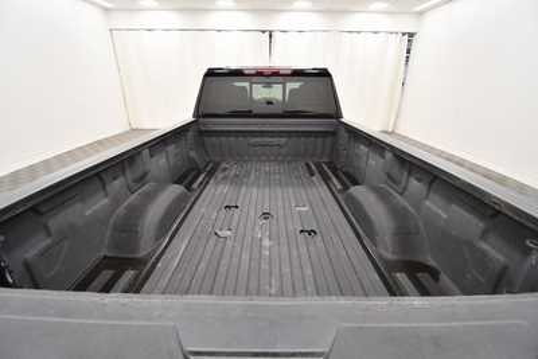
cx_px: 269
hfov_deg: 100.4
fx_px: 224
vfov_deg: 77.4
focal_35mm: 15
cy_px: 180
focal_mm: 10
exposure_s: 1/125
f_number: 4.5
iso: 1000
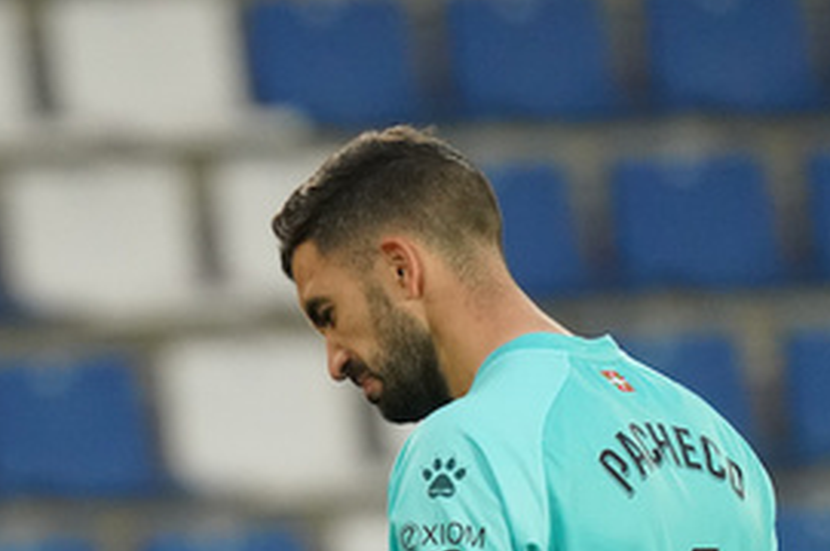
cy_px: 594
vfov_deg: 0.9
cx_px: 221
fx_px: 37074
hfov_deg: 1.3
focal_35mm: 1610
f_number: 6.3
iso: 6400
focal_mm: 600
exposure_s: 1/1250
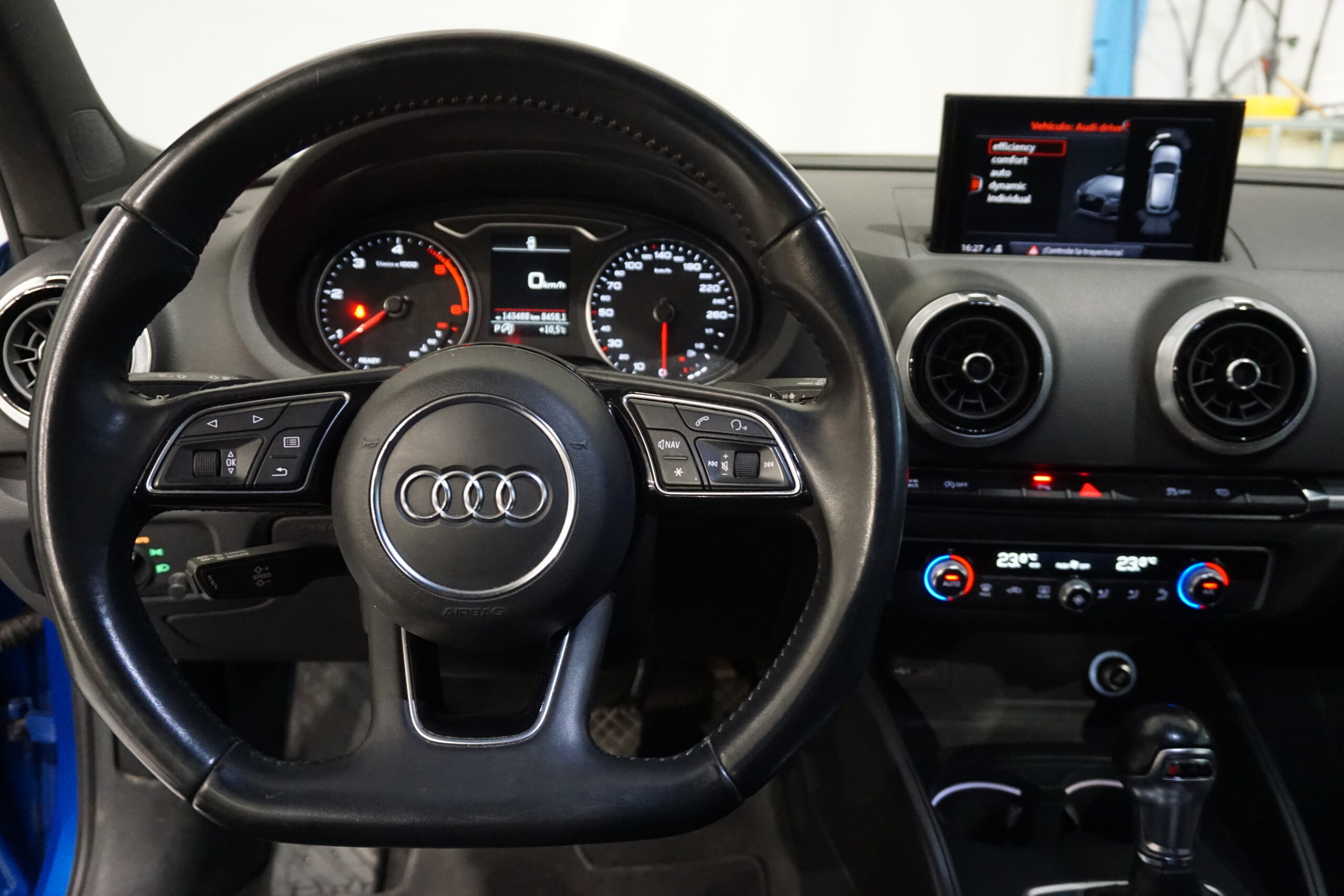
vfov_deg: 43.6
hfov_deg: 61.9
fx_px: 1120
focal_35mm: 30
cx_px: 672
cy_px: 448
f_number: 4
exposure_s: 1/30
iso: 3200
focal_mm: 20
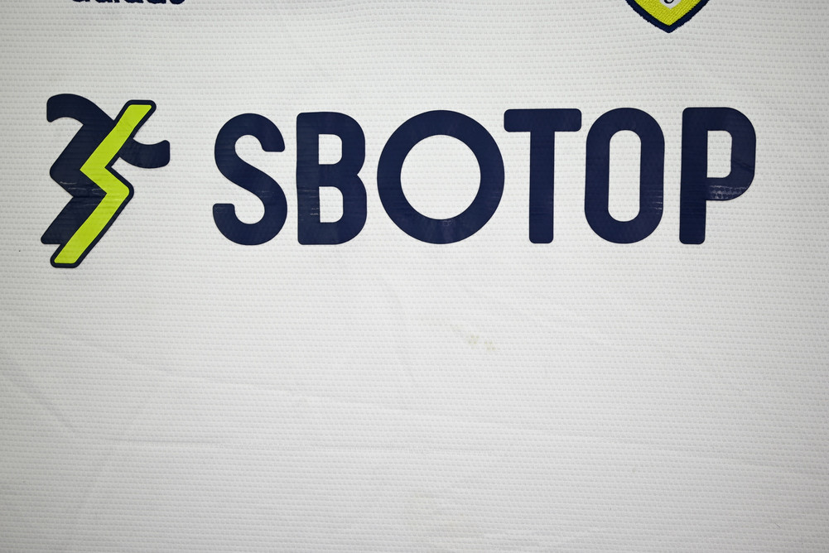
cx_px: 414
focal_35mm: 34
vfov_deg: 38.4
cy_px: 276
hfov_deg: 55.1
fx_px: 795
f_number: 5.6
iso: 200
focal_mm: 34.5
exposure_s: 1/125
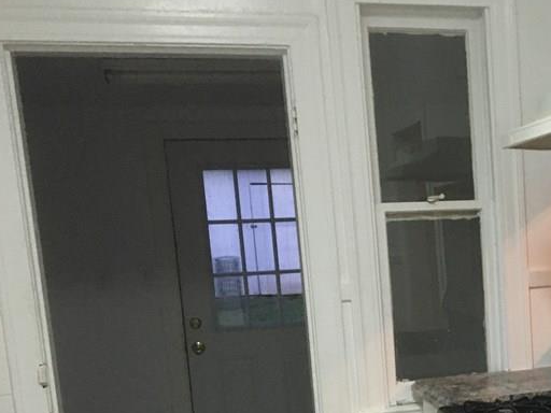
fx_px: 923
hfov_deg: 31.5
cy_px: 368
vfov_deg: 24.5
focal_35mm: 58
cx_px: 508
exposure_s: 1/30
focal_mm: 4.15
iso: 160
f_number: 2.2
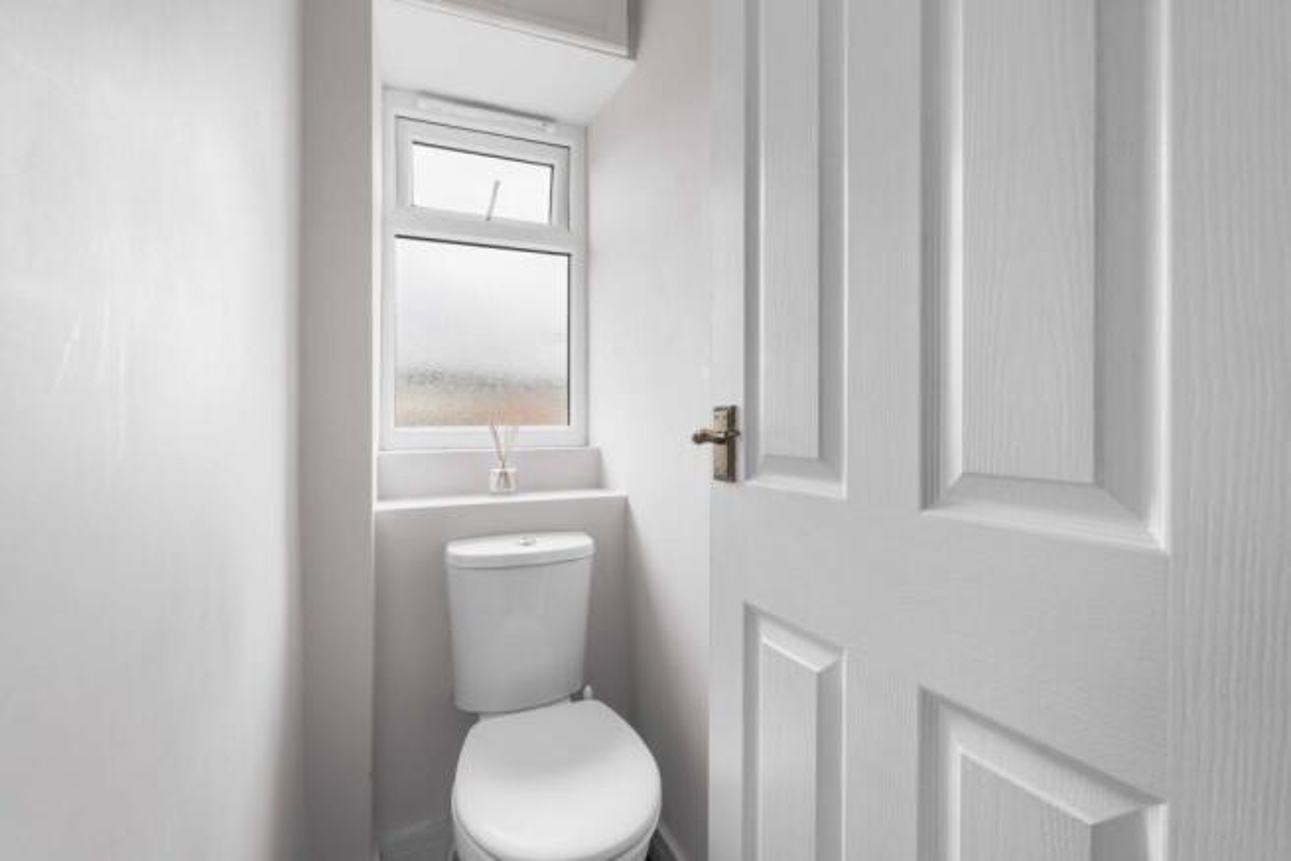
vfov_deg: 73.8
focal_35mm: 16
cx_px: 646
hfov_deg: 96.7
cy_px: 430
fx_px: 574
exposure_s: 1/4
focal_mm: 16
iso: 320
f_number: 8
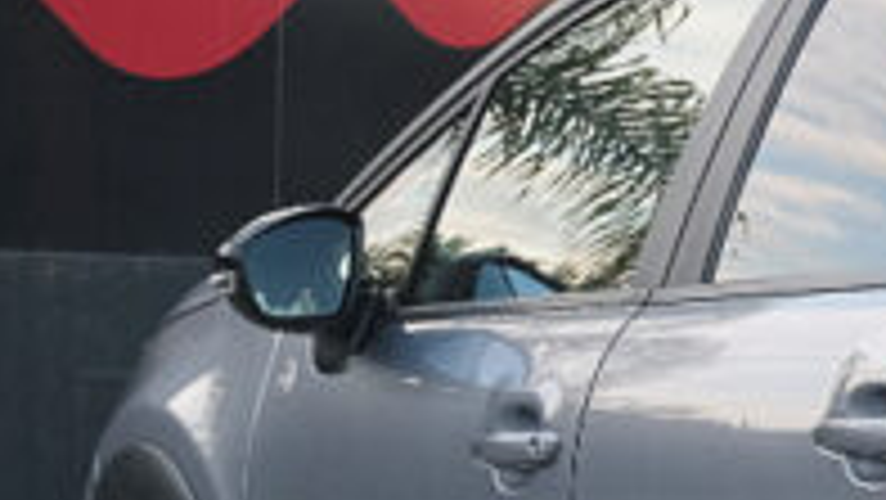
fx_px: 4489
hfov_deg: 10.7
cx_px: 1457
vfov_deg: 6.3
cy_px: 597
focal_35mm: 191
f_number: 9
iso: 640
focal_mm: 23.5
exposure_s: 1/100
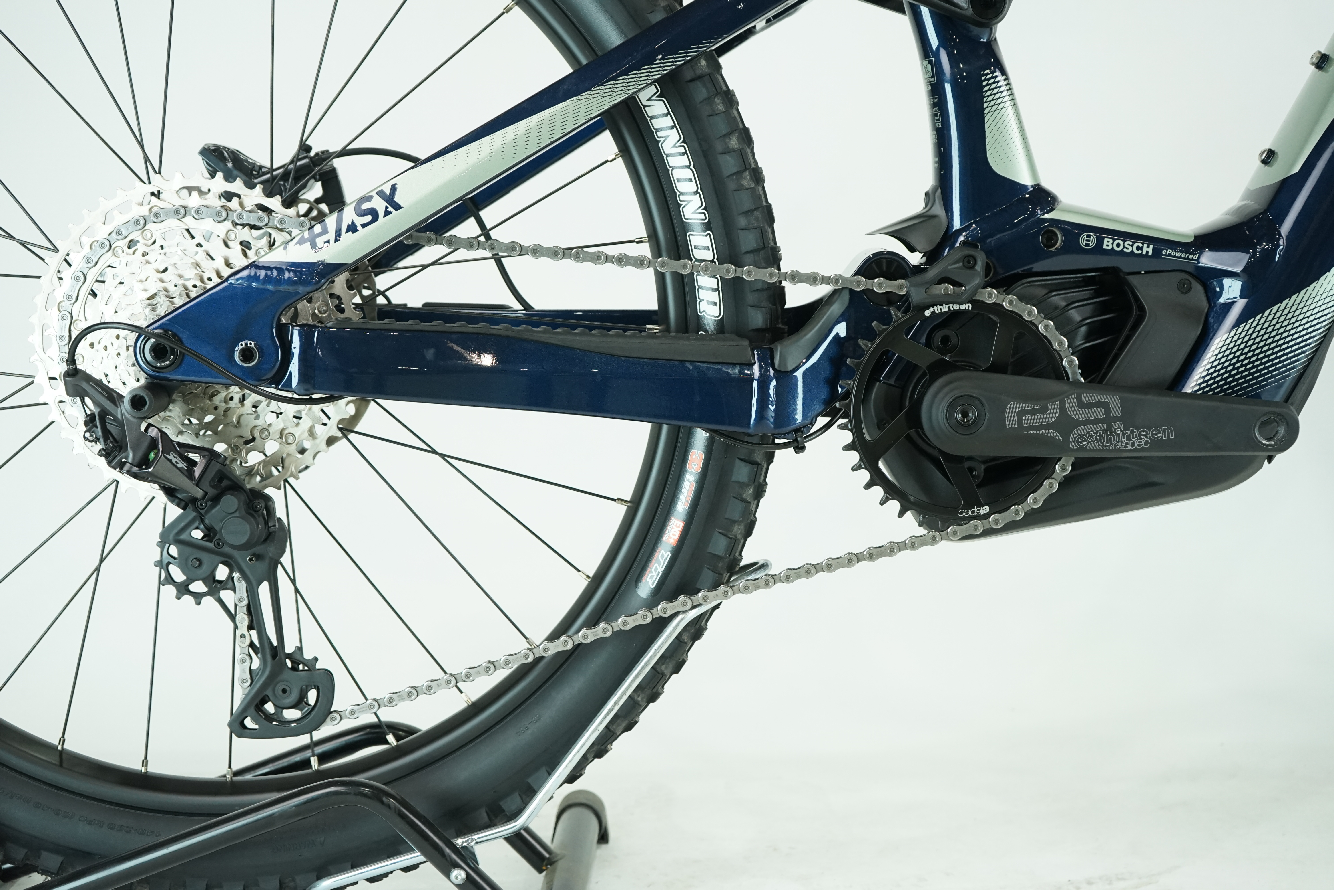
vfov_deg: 28.1
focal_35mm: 48
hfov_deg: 41.1
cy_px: 445
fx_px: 1779
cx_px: 667
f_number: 5.6
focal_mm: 48
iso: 1600
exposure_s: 1/200
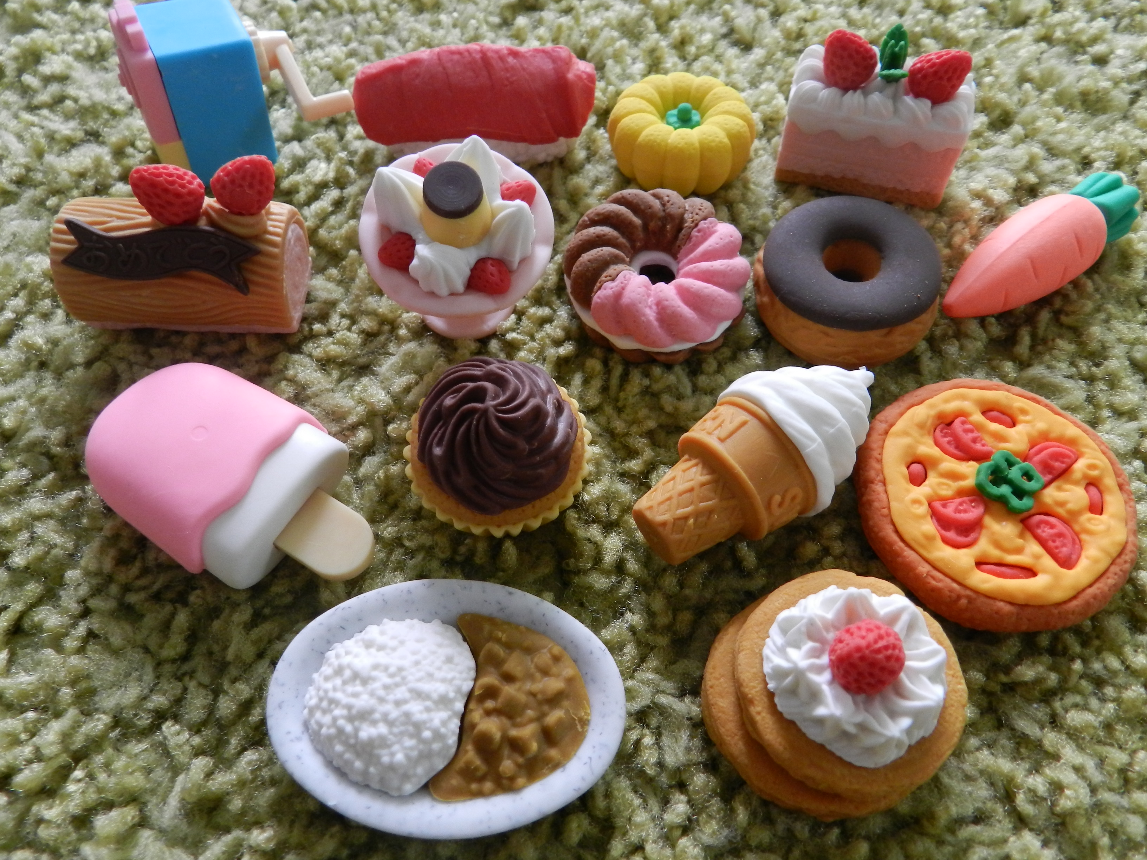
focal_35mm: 25
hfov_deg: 69.4
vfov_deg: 54.9
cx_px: 574
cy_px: 430
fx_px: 828
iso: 400
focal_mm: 4.5
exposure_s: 1/25
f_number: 3.5
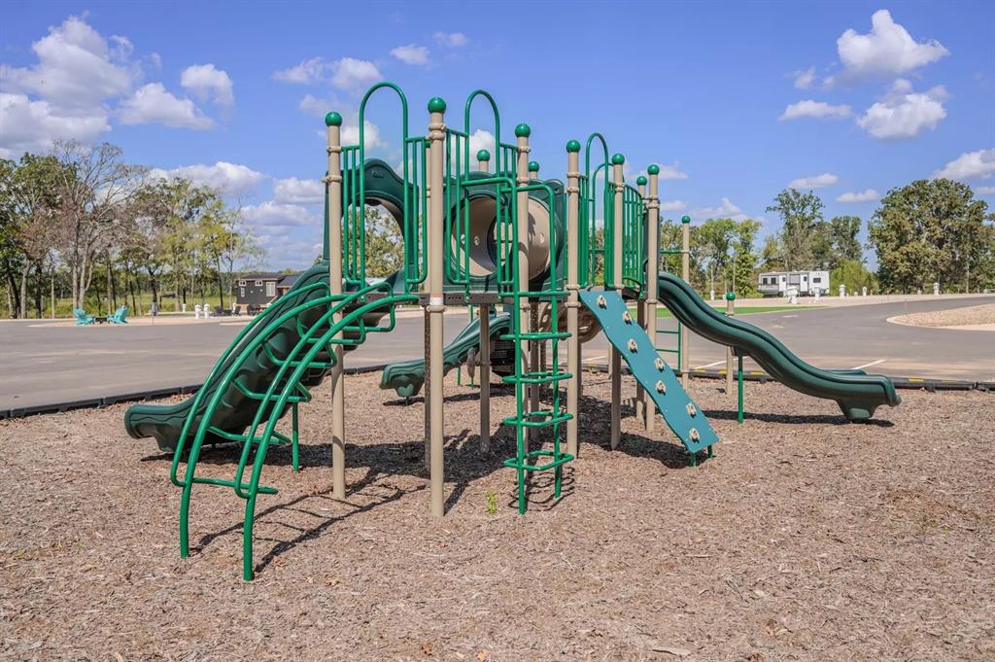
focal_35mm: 30
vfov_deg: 43.5
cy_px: 331
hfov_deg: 62.0
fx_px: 828
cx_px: 498
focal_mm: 30
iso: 80
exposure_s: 1/800
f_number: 4
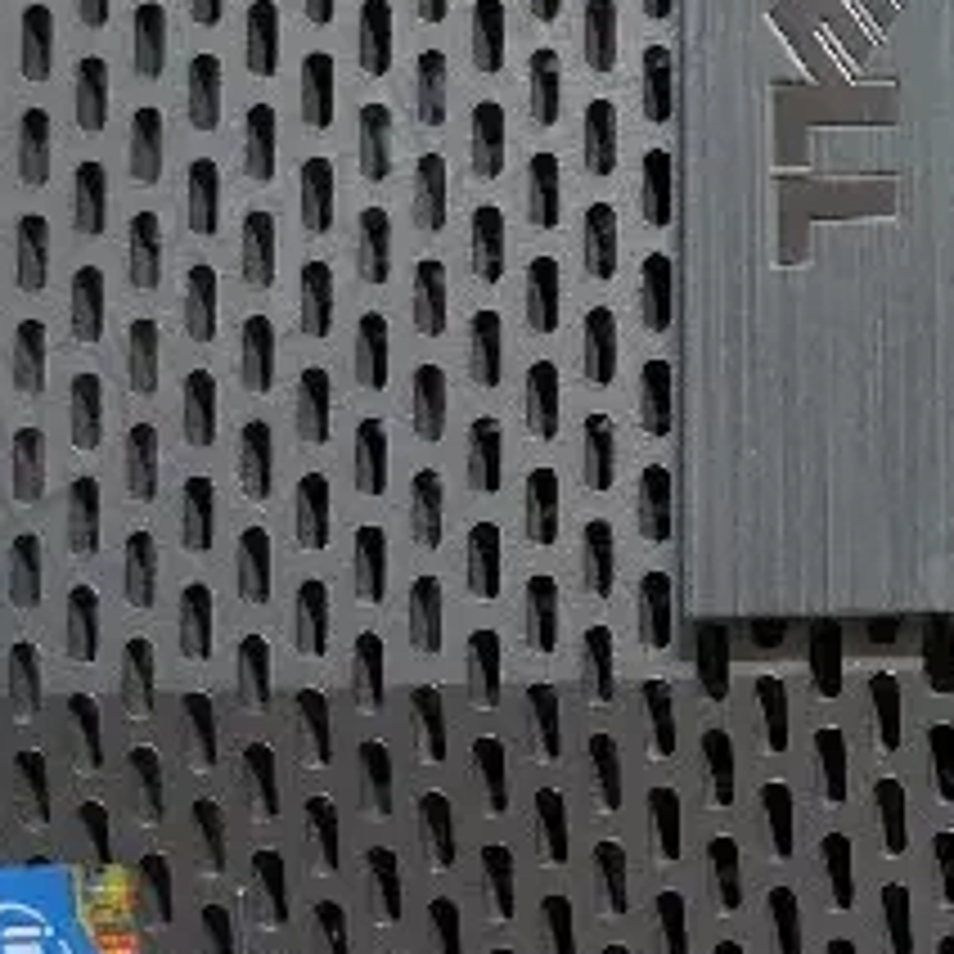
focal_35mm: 104
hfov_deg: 14.7
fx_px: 3243
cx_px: 1688
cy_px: 333
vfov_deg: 16.7
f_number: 1.8
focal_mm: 5.23
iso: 400
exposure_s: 1/33
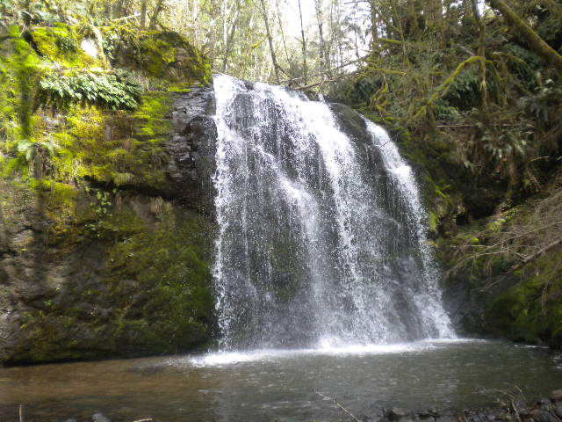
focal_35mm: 35
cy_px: 211
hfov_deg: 52.6
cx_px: 281
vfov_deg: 40.7
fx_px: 568
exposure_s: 1/442
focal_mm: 6.3
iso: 369
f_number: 3.1
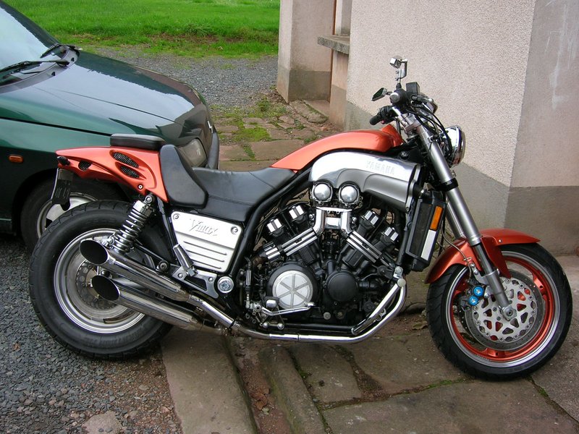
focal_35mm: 38
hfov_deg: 49.0
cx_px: 290
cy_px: 217
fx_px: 636
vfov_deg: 37.7
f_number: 3
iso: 50
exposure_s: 1/45.5
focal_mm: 6.4
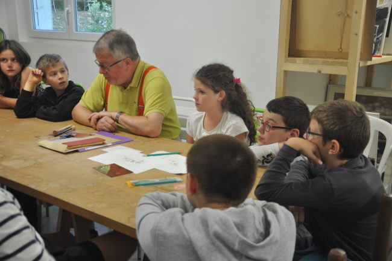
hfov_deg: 46.4
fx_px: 457
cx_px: 196
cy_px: 130
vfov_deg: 31.9
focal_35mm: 42
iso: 400
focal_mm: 28
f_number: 4
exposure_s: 1/25
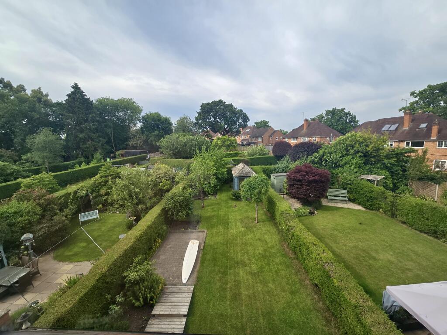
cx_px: 224
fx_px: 168
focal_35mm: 13
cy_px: 168
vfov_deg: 89.9
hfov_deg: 106.2
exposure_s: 1/820
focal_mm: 2.2
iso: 50
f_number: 2.2
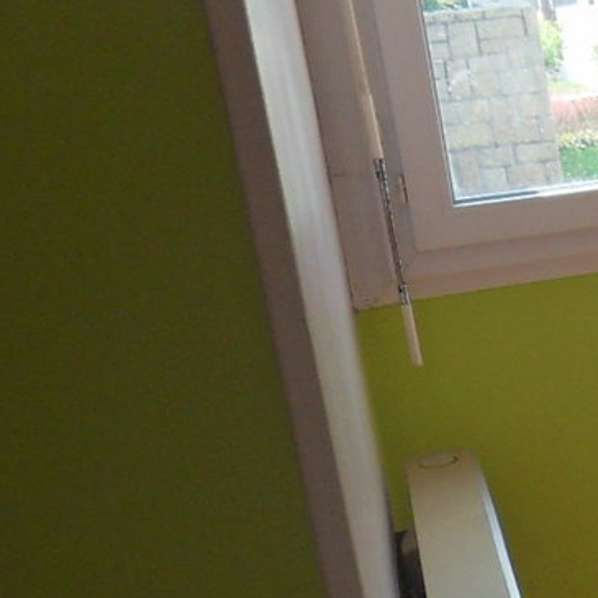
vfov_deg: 18.7
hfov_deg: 14.9
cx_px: 1225
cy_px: 347
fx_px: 1818
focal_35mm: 93
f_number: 3.3
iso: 80
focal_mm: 4.2
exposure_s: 1/90
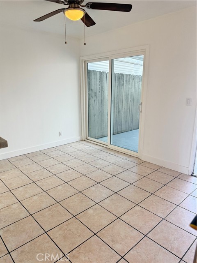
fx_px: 182
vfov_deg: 71.6
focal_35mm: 24
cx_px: 98
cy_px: 132
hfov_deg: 56.8
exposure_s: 1/153
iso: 200
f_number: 1.78
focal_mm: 6.76
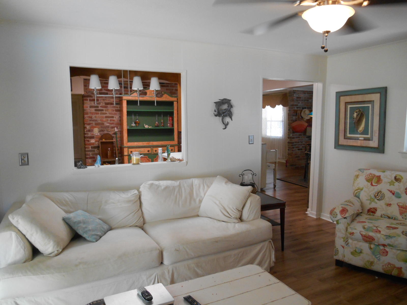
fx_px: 306
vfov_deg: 53.1
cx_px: 204
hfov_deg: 67.3
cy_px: 152
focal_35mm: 26
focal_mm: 4.7
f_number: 3.4
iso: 280
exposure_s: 1/30
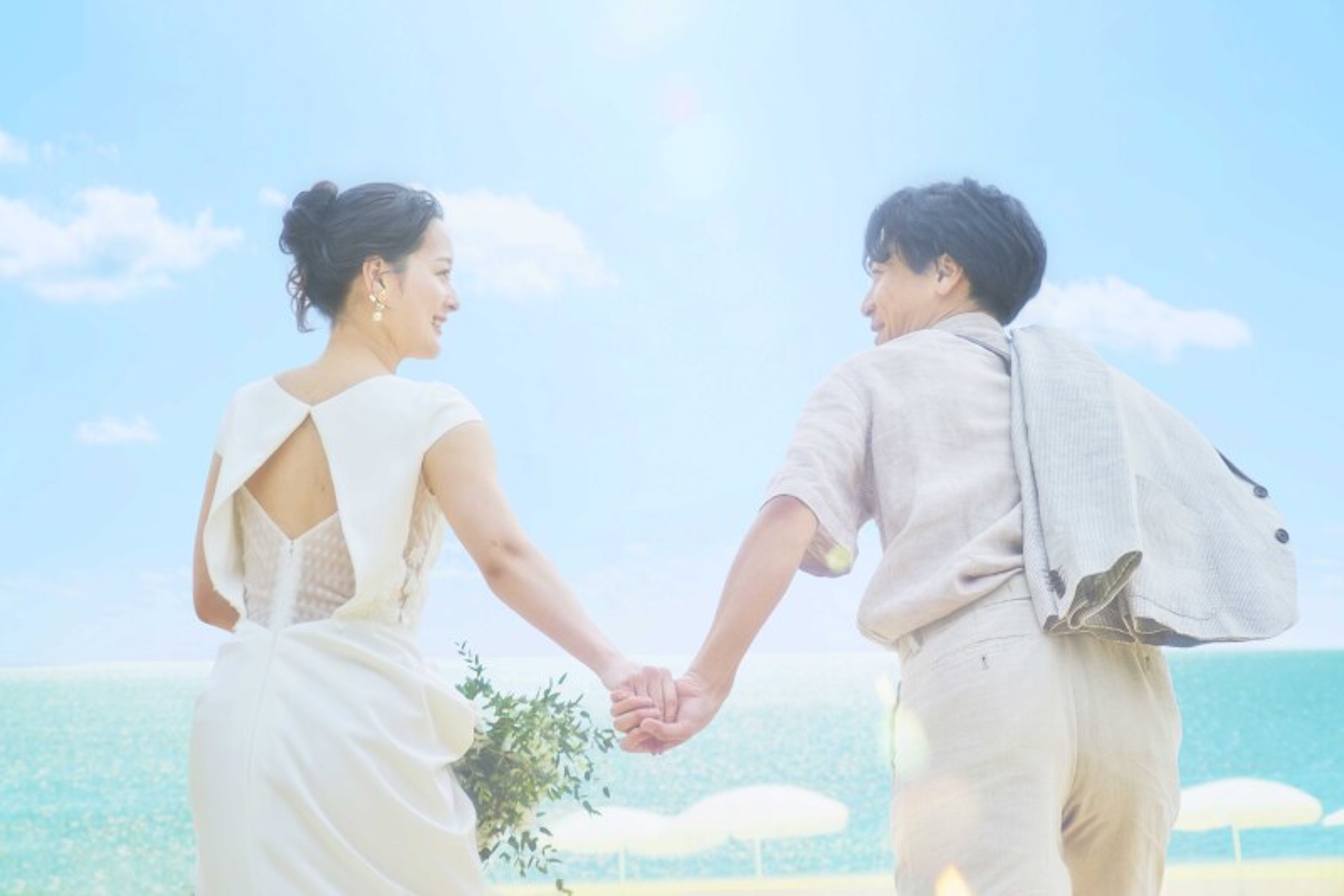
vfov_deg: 18.7
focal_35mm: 73
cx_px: 672
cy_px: 448
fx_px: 2725
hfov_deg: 27.7
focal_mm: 73
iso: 640
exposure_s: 1/400
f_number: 4
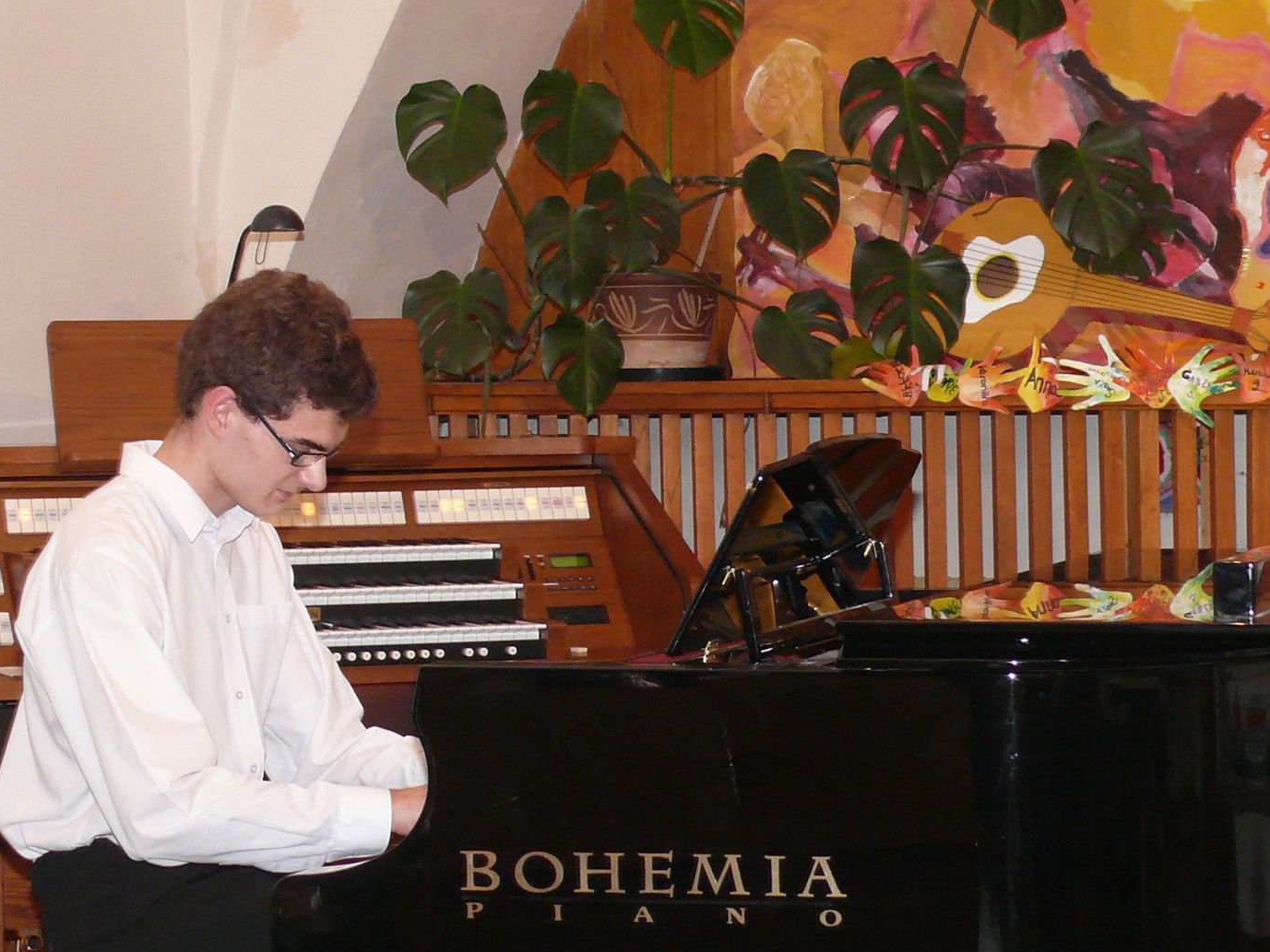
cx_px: 579
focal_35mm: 113
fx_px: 4146
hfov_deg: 17.4
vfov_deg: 13.1
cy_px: 397
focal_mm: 11.6
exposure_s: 1/30
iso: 200
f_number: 3.2
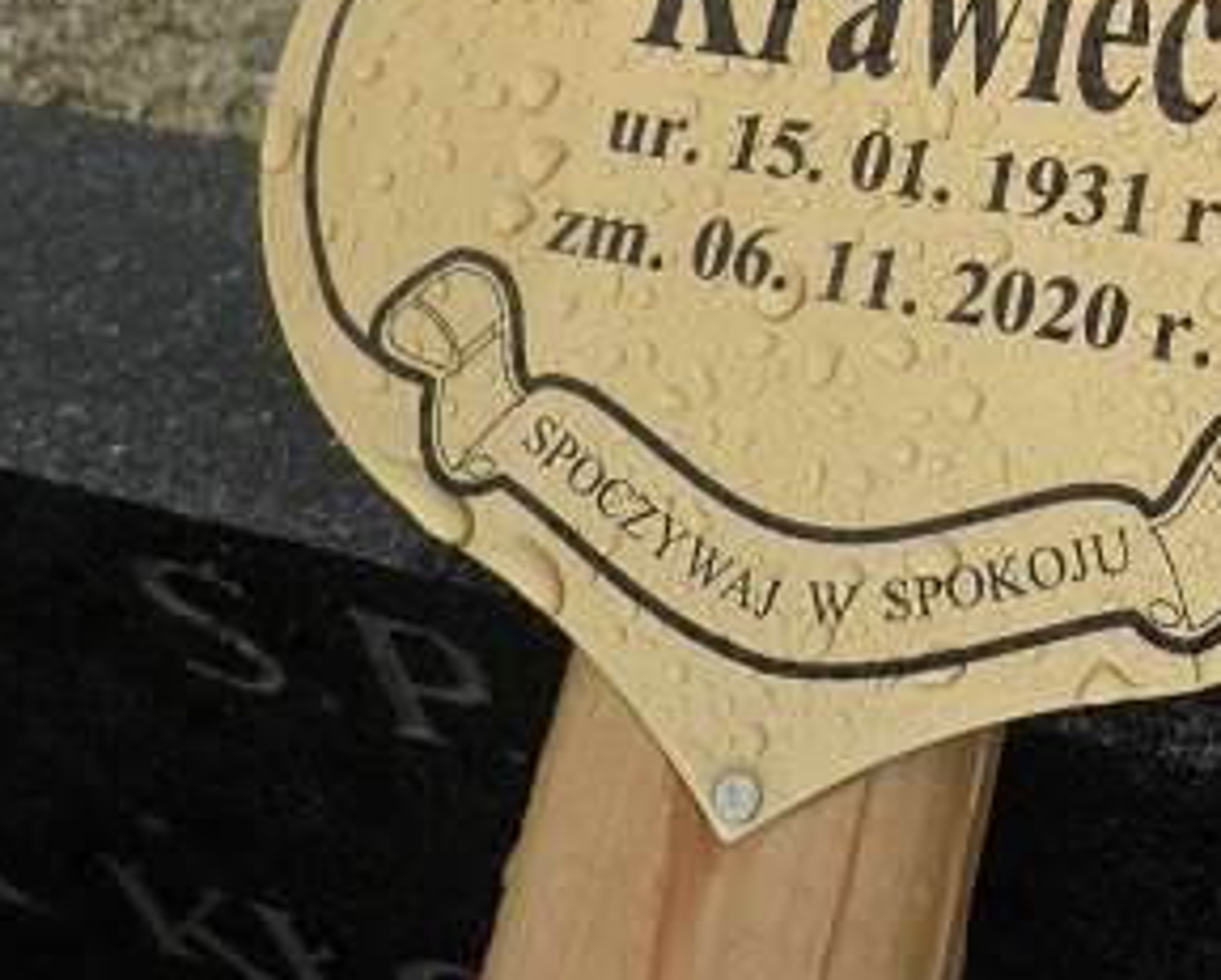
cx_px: 1034
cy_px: -30
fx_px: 1881
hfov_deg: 34.5
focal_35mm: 52
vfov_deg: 27.3
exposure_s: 1/160
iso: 64
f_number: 3.3
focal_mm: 4.3
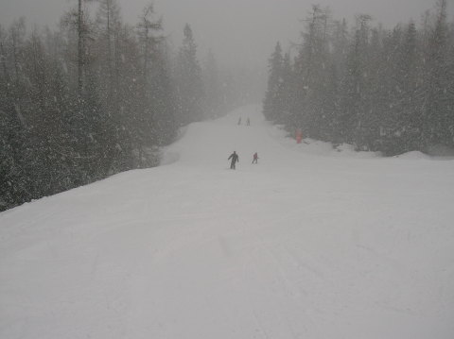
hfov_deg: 54.0
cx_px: 227
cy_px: 170
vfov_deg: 41.7
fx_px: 445
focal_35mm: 34
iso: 50
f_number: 4.9
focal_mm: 5.7
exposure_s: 1/108
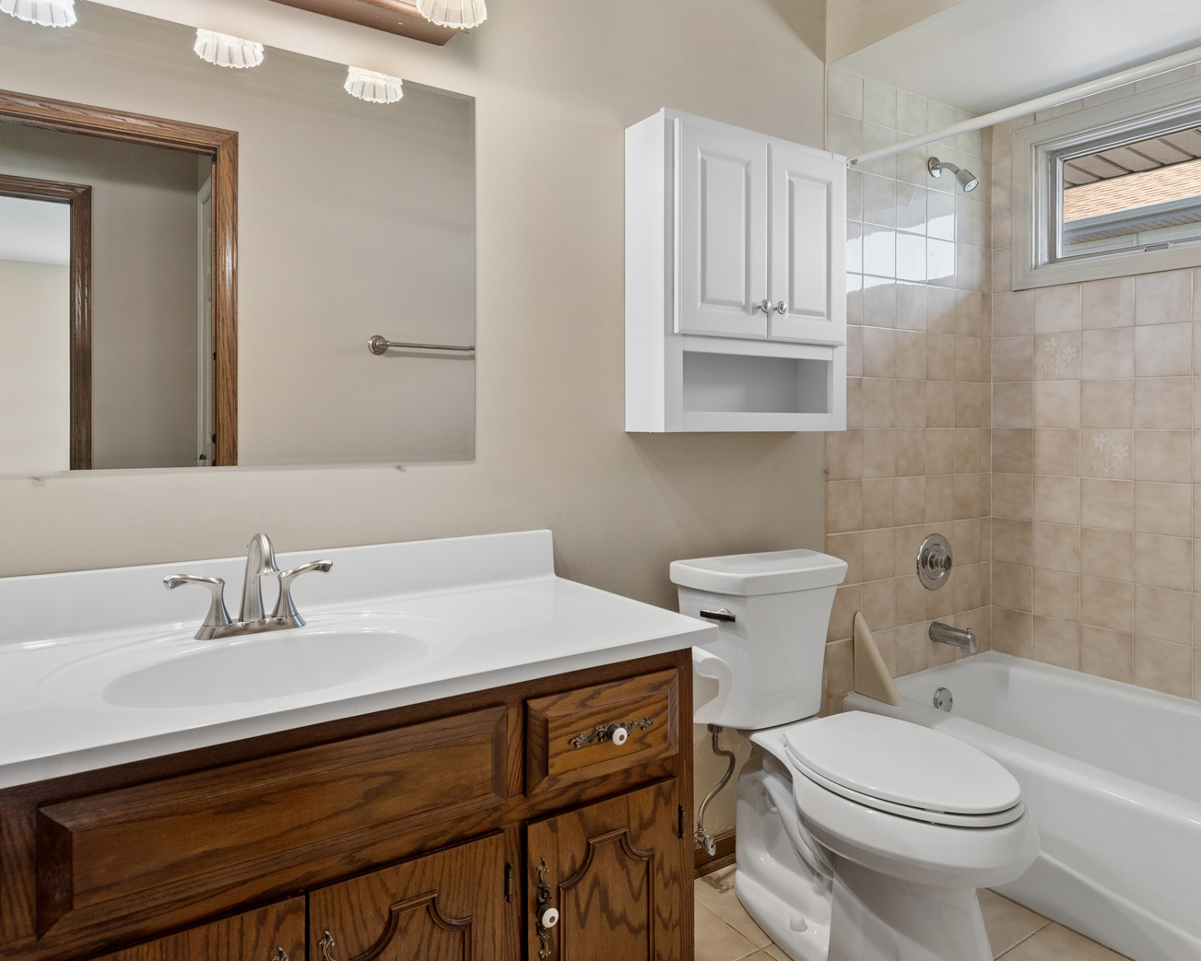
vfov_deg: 65.5
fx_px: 747
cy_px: 468
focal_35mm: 21
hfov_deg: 77.6
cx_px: 624
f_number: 8
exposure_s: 1/15
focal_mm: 12
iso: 250
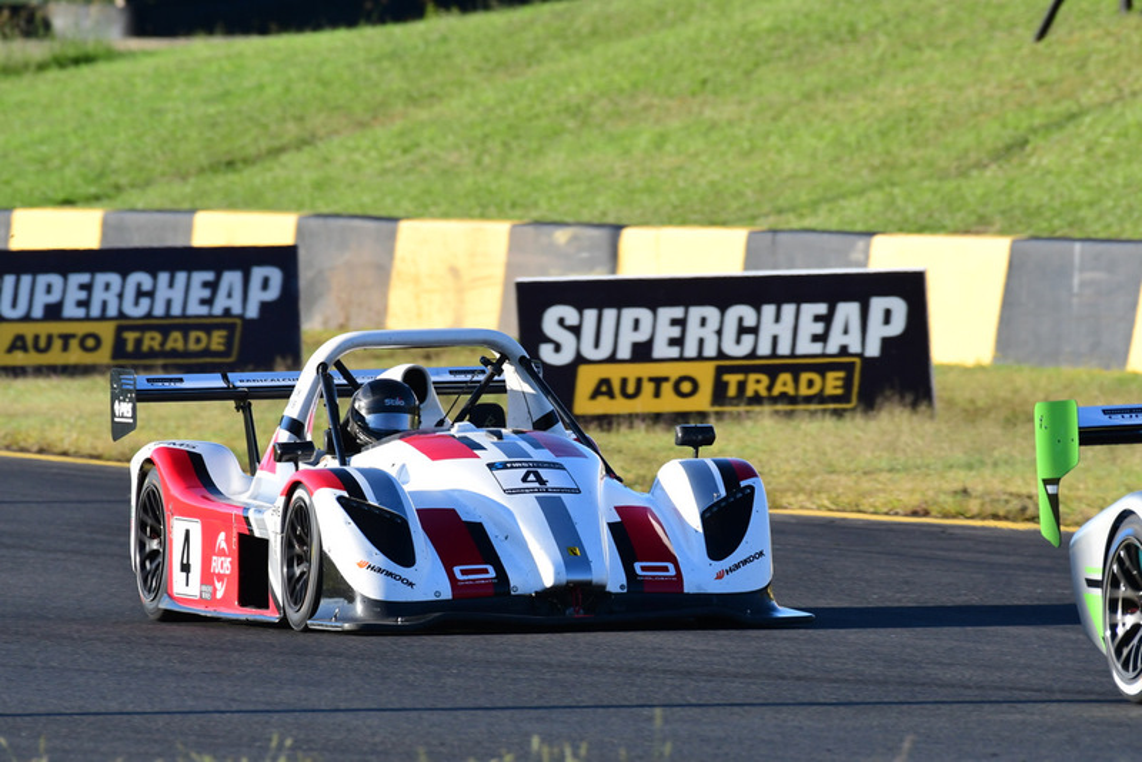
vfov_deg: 1.9
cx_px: 571
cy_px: 381
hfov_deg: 2.9
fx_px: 22847
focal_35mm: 720
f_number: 10
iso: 800
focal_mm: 480
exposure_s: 1/640
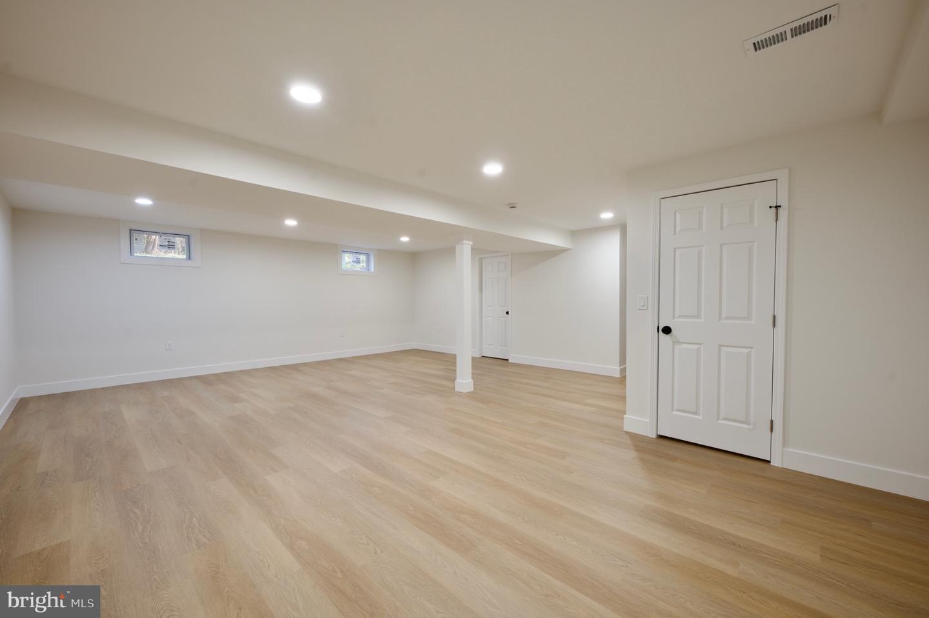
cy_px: 309
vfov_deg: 81.1
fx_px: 361
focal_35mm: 14
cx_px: 464
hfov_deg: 104.3
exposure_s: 1/4
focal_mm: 14
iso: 100
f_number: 8
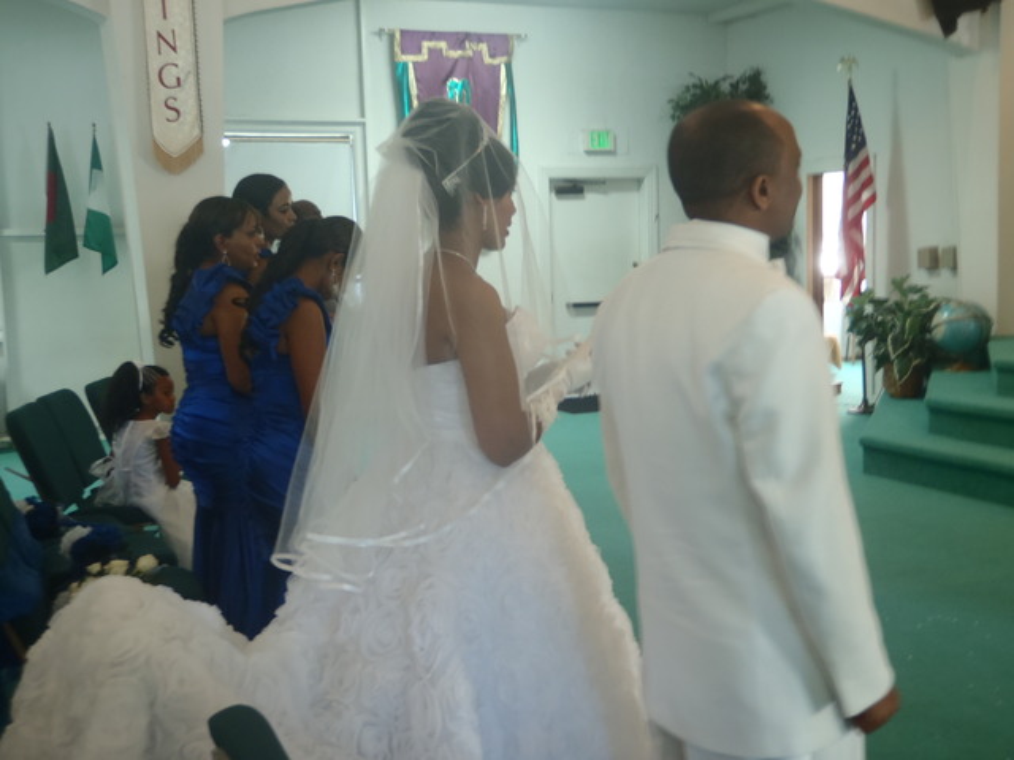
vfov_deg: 39.7
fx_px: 1055
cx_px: 507
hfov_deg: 51.4
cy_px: 380
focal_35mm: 36
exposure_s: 1/5
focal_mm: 6.53
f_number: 4.1
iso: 100
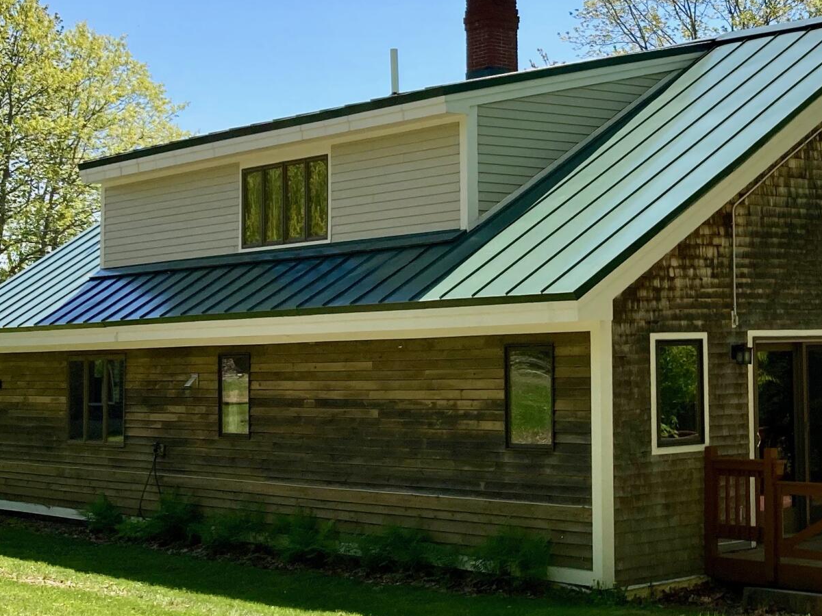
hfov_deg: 26.5
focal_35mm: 70
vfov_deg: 21.0
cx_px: 796
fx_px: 1662
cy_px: 219
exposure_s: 1/2000
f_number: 1.8
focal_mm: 3.99
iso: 20
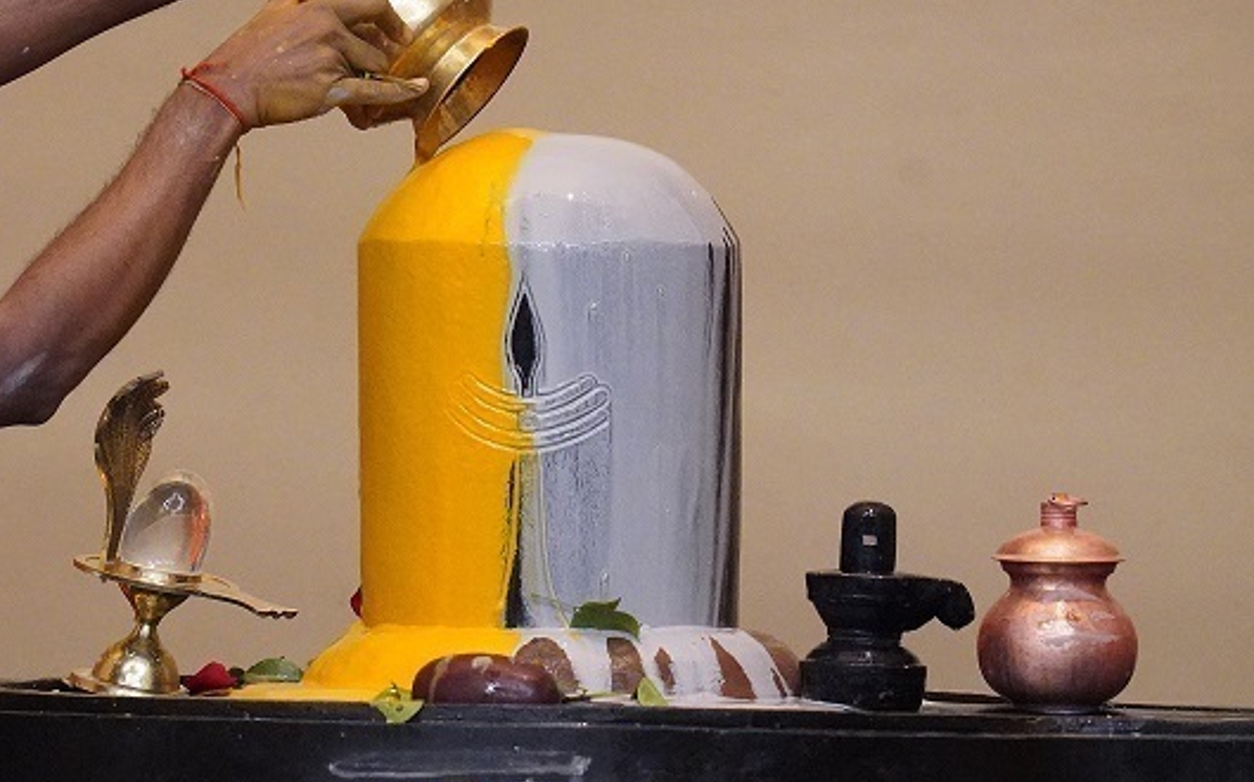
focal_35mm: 229
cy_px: 412
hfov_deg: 9.2
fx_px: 7822
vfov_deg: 5.7
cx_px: 557
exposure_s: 1/200
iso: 12800
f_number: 5.6
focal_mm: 200
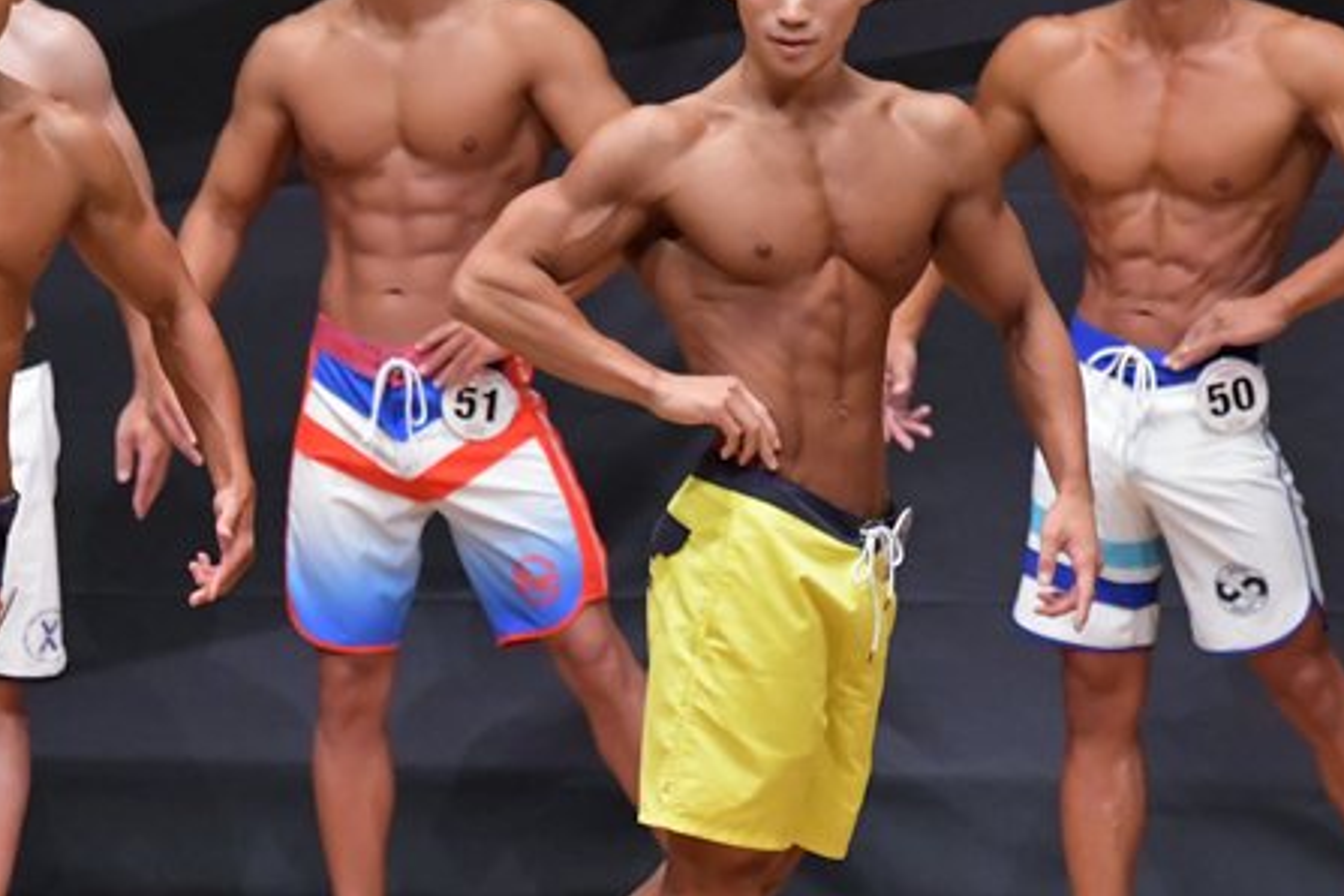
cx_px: 329
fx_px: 19412
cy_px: 520
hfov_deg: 4.0
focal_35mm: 520
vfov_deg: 2.6
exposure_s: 1/400
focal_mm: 200
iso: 6400
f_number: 5.6
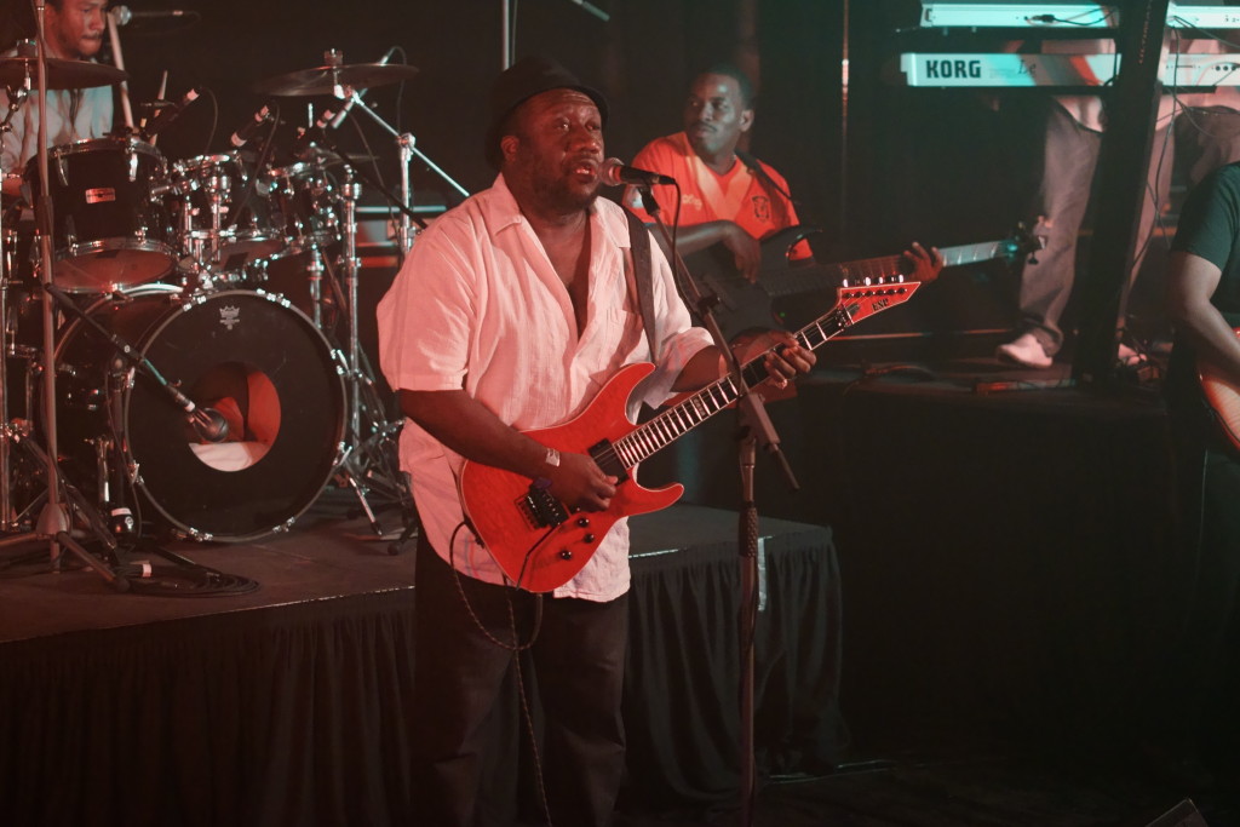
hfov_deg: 24.8
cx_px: 620
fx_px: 2825
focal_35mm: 82
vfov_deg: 16.7
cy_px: 414
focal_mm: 55
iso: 2500
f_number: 2
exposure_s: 1/160
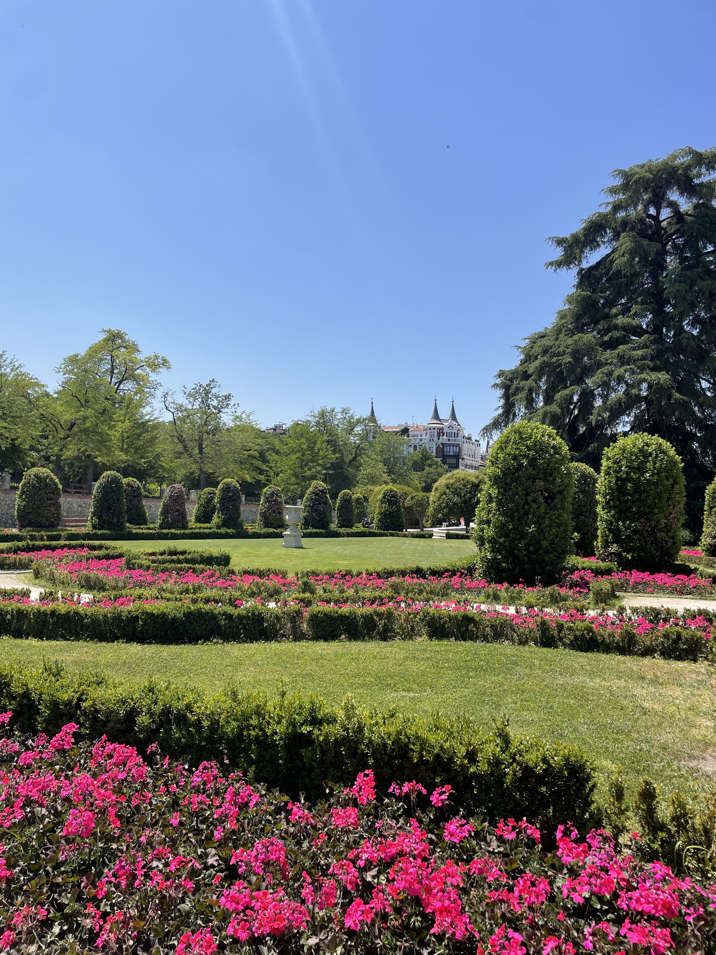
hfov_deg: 53.1
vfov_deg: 67.3
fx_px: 717
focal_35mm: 26
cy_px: 478
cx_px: 358
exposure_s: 1/3509
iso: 32
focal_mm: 4.2
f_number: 1.6
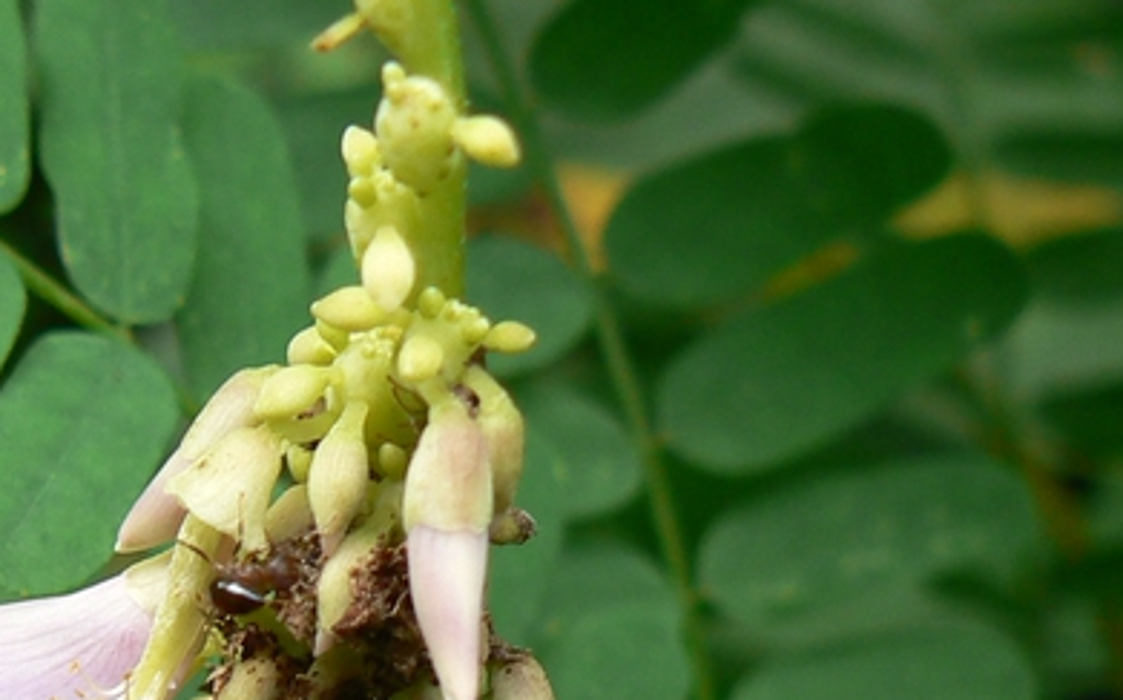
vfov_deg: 12.9
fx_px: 3059
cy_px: 714
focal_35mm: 100
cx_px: 144
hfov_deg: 20.4
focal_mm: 6
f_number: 3.6
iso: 80
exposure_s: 1/50
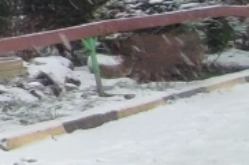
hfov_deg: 10.6
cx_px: -542
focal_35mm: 115
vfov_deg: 10.9
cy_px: -155
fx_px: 795
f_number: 2.2
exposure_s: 1/100
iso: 112
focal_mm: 1.65
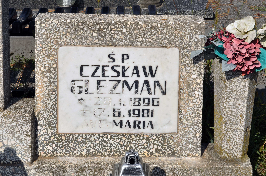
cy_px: 88
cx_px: 133
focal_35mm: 68
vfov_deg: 20.1
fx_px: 498
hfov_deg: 29.9
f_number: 13
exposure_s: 1/250
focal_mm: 45
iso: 200
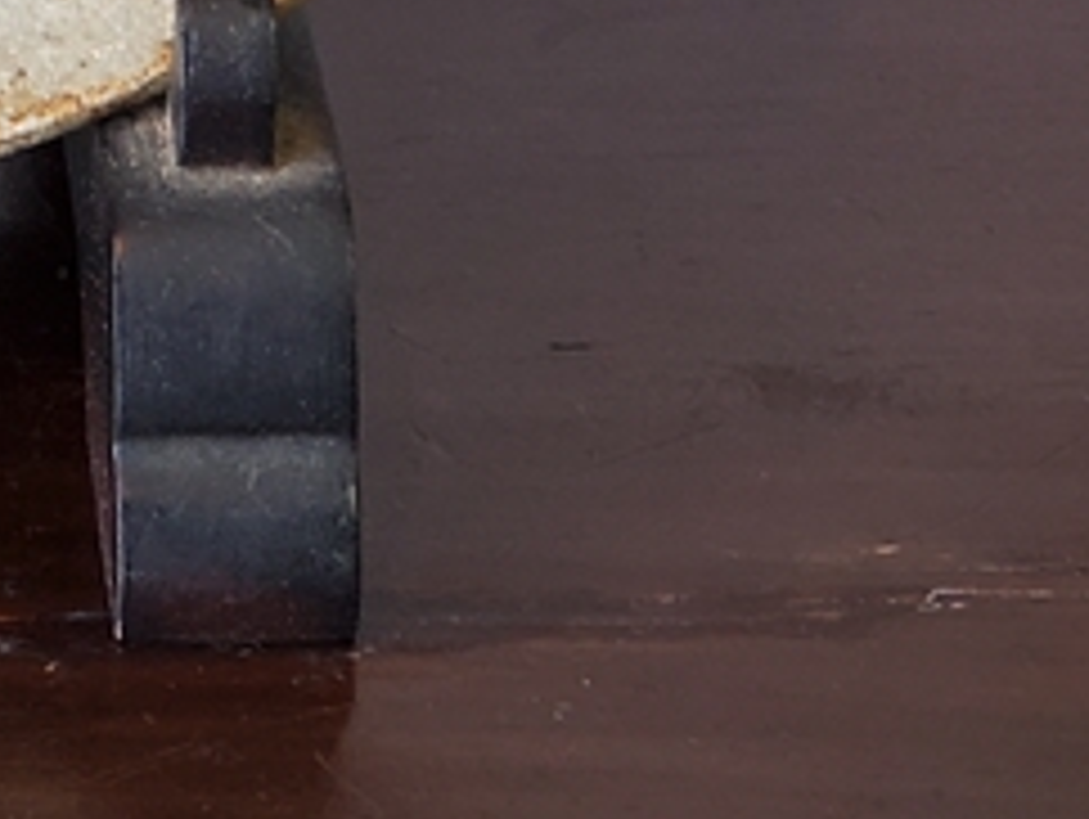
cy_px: -783
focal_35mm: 206
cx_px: -396
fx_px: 6487
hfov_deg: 9.4
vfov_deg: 7.0
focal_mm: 6
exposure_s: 1/30
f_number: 2.4
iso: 160
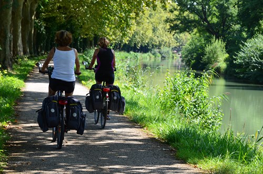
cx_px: 132
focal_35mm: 128
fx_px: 929
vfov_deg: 10.7
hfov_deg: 16.1
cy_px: 87
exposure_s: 1/100
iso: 200
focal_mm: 85
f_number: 11
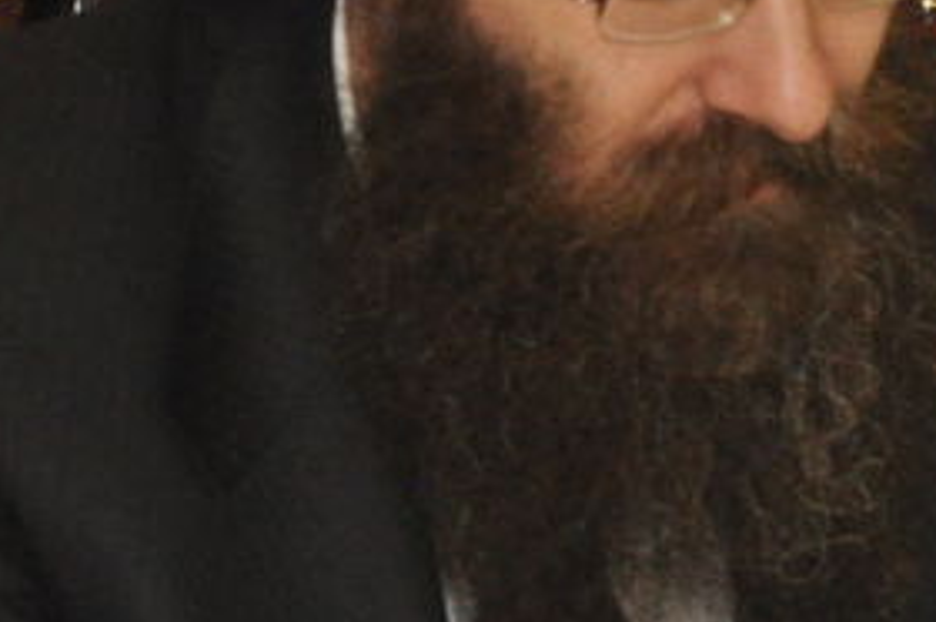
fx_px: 17555
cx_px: -311
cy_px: 286
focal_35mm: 676
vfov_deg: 2.0
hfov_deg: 3.0
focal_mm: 90
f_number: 8
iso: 1250
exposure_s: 1/60
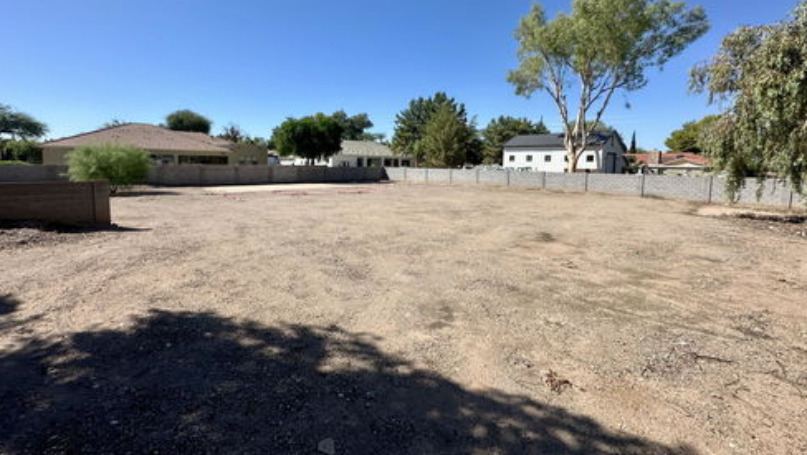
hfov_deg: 99.3
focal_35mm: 16
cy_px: 190
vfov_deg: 66.7
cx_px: 387
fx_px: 343
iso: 40
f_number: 2.2
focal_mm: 2.22
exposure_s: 1/2564
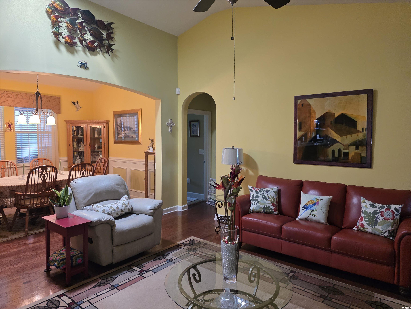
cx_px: 206
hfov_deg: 73.9
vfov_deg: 58.9
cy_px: 154
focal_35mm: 23
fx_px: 273
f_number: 1.7
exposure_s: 1/120
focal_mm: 6.3
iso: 640
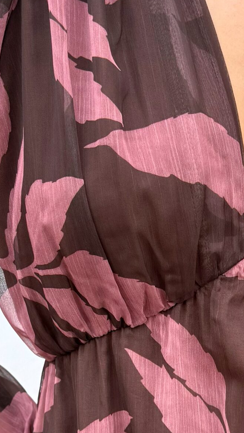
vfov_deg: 36.6
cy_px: 221
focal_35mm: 57
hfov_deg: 21.1
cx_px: 107
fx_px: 655
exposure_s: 1/314
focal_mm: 6.76
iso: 100
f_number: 1.78
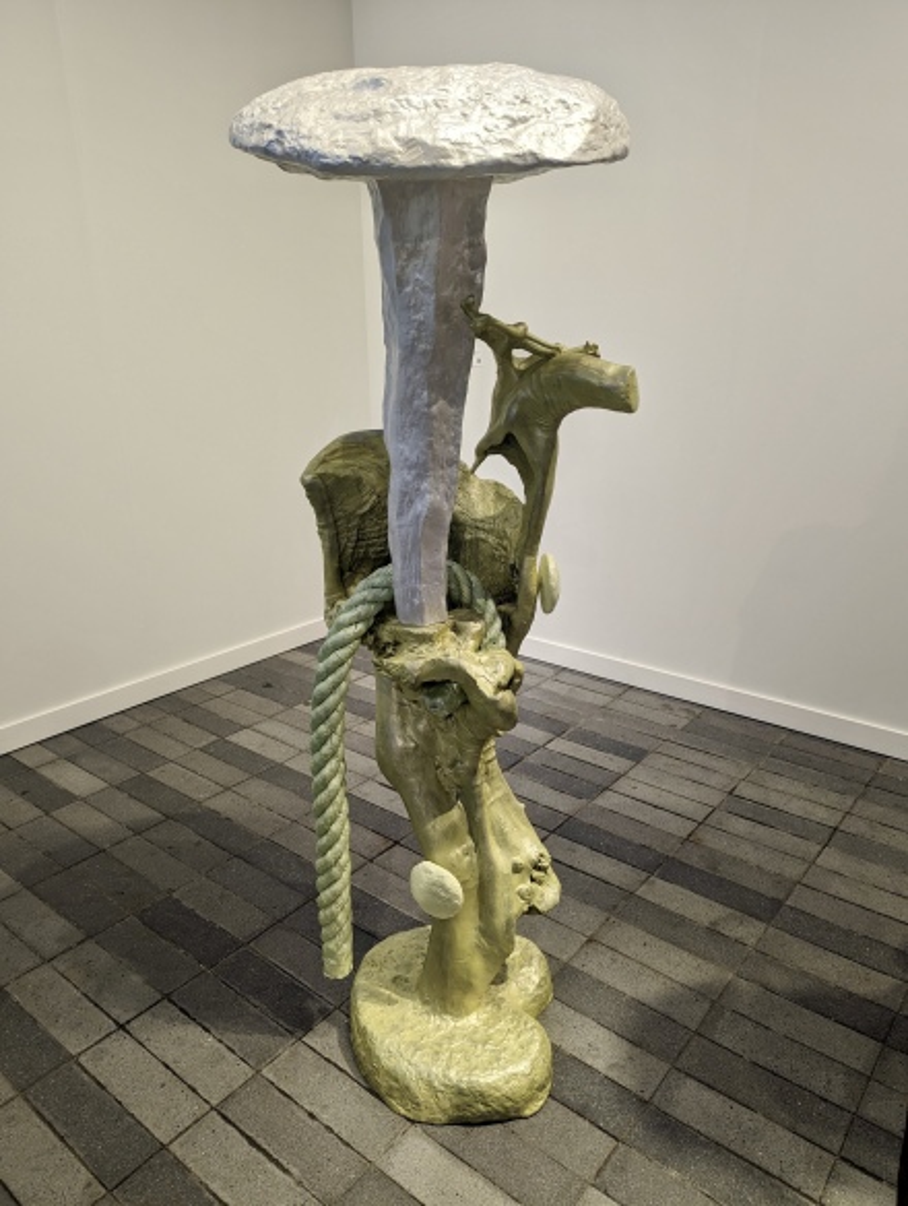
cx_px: 454
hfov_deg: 57.0
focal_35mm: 24
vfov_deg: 71.5
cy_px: 603
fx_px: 837
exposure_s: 1/120
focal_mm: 6.81
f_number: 1.85
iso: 62
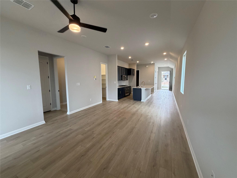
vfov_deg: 85.7
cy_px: 89
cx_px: 118
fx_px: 96
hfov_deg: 102.1
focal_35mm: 14
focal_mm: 2.22
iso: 250
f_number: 2.2
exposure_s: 1/120
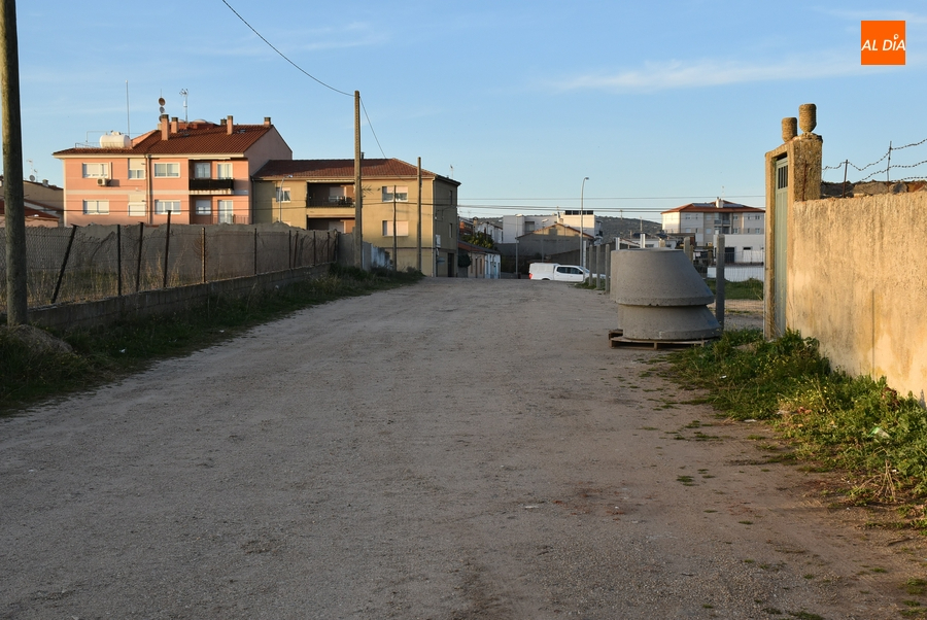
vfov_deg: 25.8
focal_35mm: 52
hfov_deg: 37.8
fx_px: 1353
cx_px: 464
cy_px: 310
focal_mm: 35
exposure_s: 1/250
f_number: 8
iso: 400
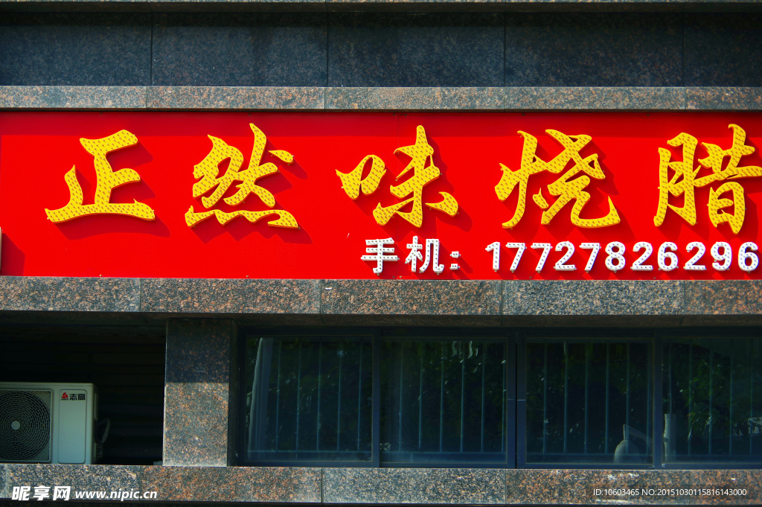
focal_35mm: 132
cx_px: 381
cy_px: 254
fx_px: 2792
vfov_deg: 10.4
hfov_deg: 15.5
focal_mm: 88
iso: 100
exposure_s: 1/500
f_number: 6.3
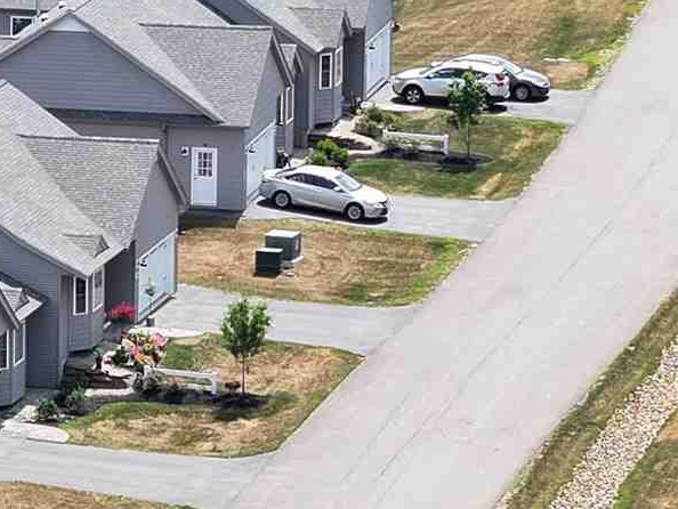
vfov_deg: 4.1
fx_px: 7093
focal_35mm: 362
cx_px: -253
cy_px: 346
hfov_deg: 5.4
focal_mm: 19.35
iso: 100
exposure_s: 1/640
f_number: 2.8
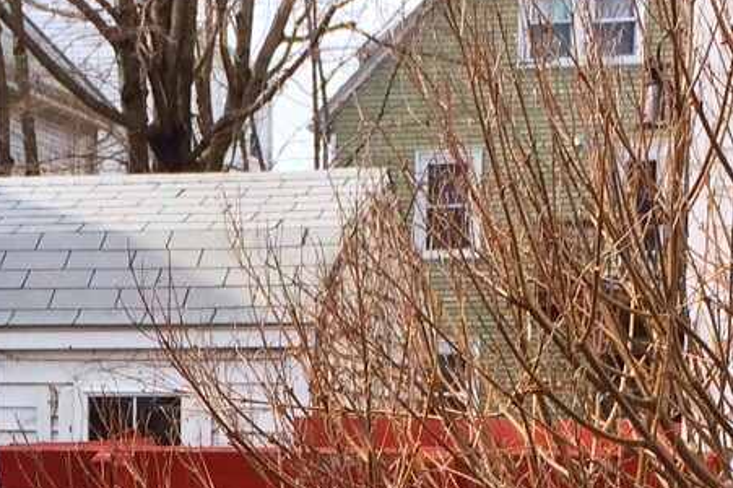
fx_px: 2299
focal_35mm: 113
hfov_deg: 18.0
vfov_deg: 11.7
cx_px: 215
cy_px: 686
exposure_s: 1/1208
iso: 32
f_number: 2.2
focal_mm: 4.12
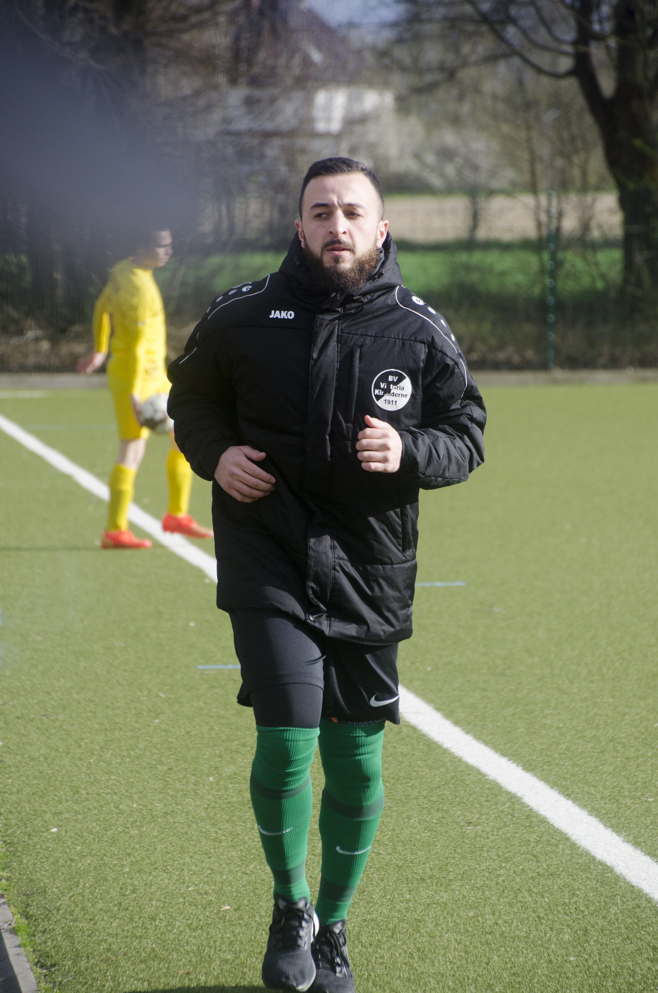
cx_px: 329
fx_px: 5783
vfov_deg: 9.8
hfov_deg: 6.5
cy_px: 496
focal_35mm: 210
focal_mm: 140
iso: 400
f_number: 6
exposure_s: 1/1000
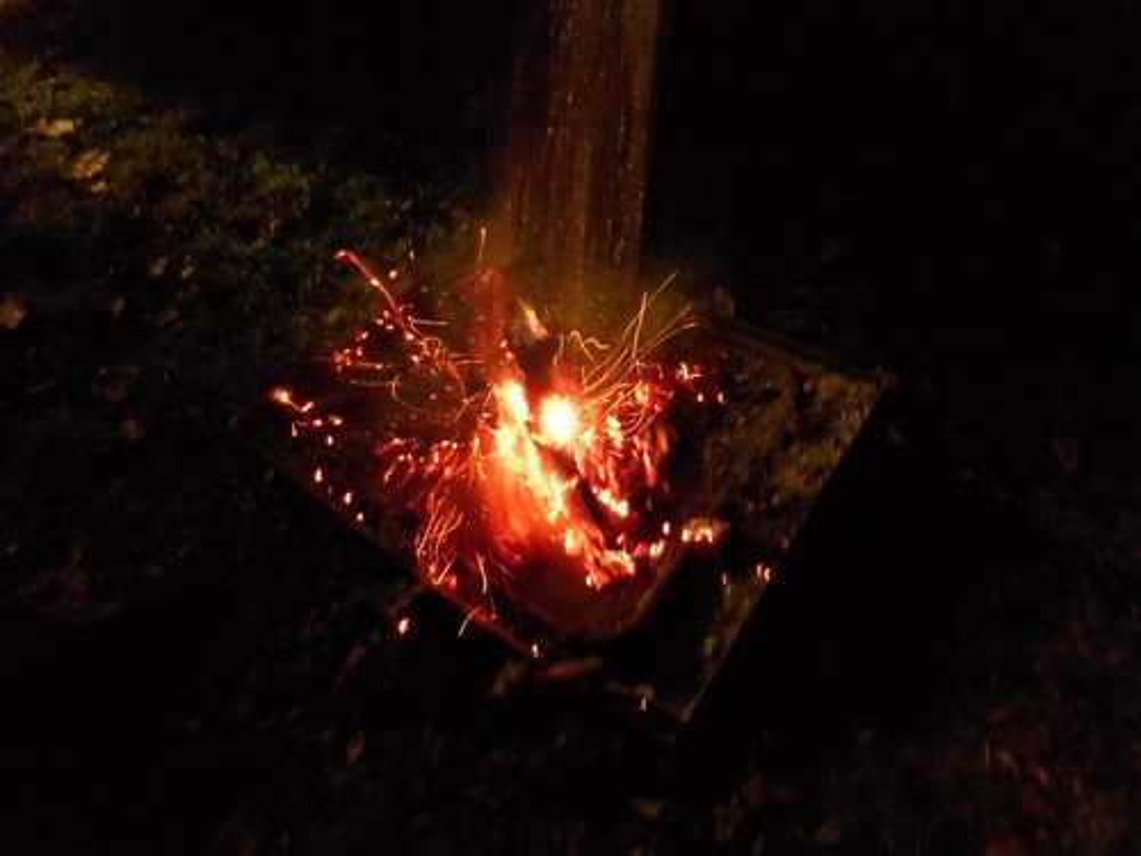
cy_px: 428
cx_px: 570
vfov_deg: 49.7
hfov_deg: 63.4
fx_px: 923
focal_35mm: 28
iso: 1600
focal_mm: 4.9
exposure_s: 1/3.2
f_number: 3.3
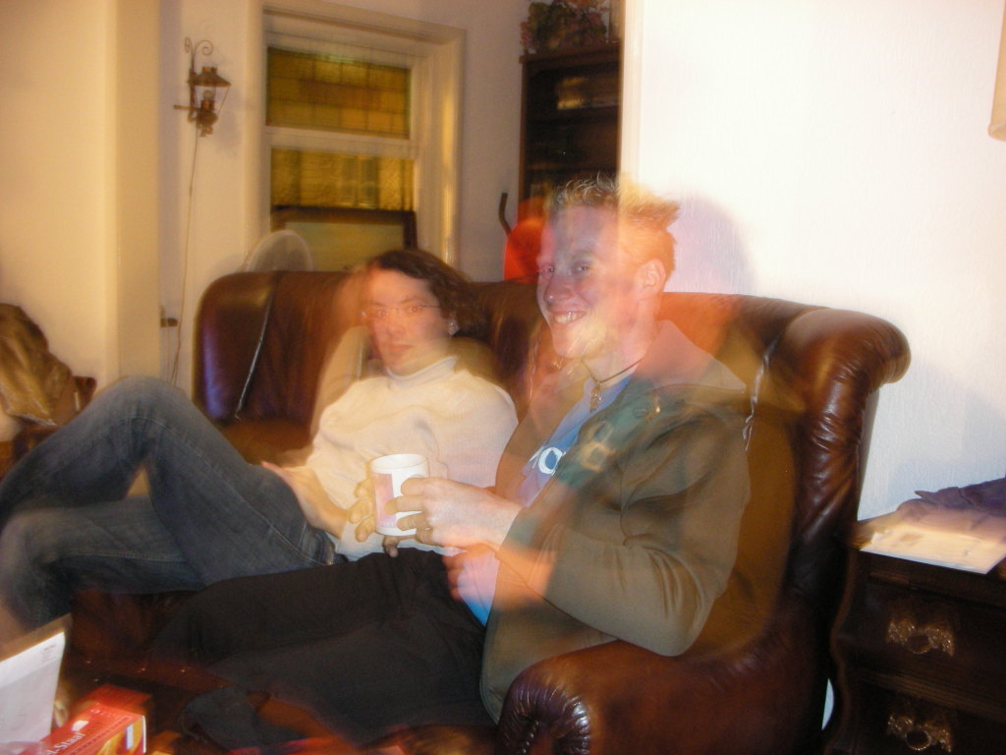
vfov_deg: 40.7
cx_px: 503
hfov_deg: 52.6
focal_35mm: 35
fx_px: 1017
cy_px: 378
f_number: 3
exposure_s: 2
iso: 200
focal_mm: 5.8
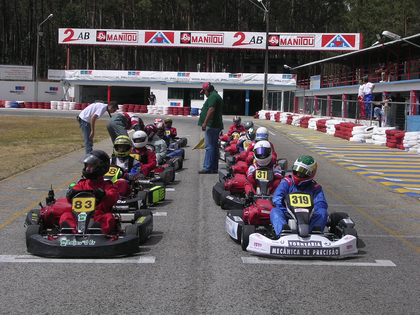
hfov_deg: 27.0
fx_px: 874
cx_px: 210
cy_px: 158
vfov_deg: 20.4
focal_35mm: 72
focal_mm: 10.9
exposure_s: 1/1131
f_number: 3.7
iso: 100
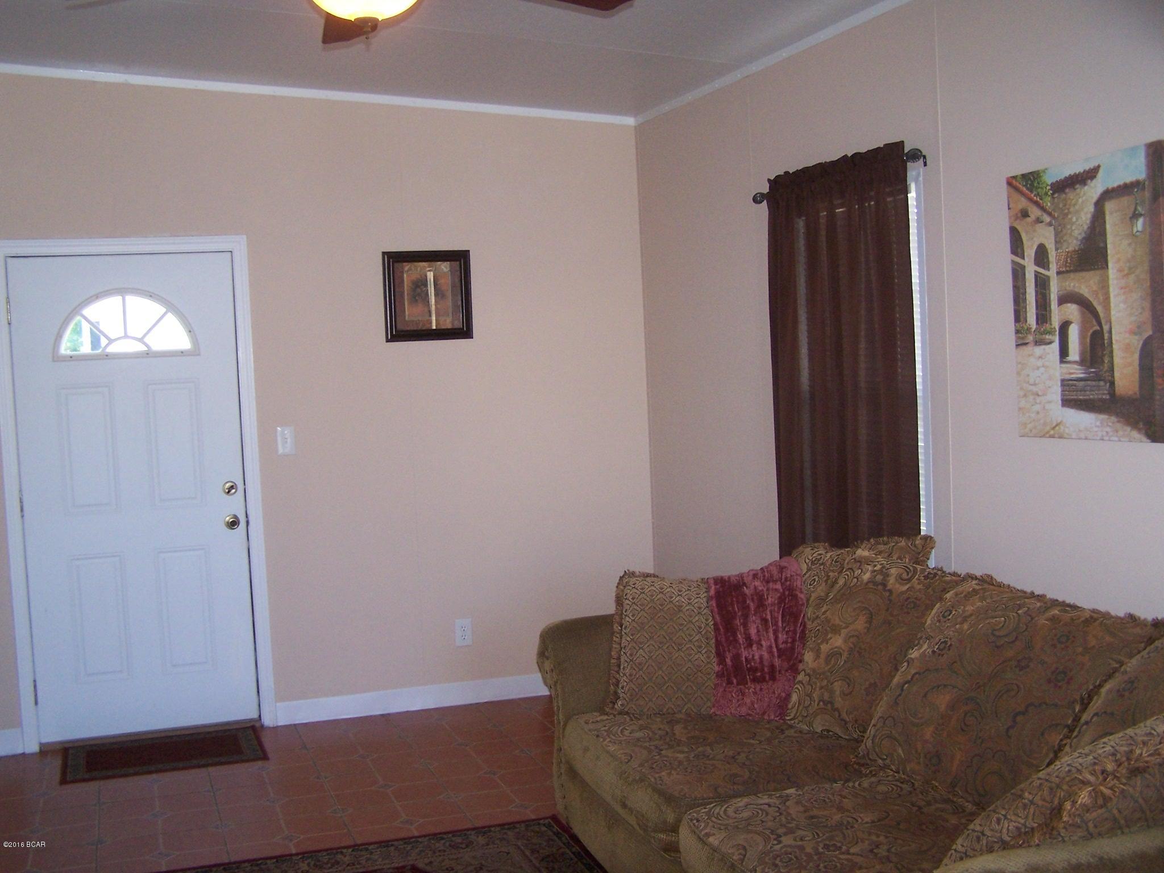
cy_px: 436
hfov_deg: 49.0
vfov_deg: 37.7
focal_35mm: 38
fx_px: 1278
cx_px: 582
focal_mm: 6.3
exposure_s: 1/60
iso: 140
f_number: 2.8
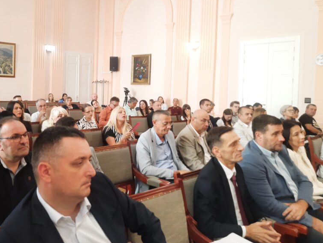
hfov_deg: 53.3
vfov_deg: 41.7
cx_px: 120
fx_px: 317
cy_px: 101
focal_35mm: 34
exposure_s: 1/50
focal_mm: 4.6
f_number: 2
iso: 125
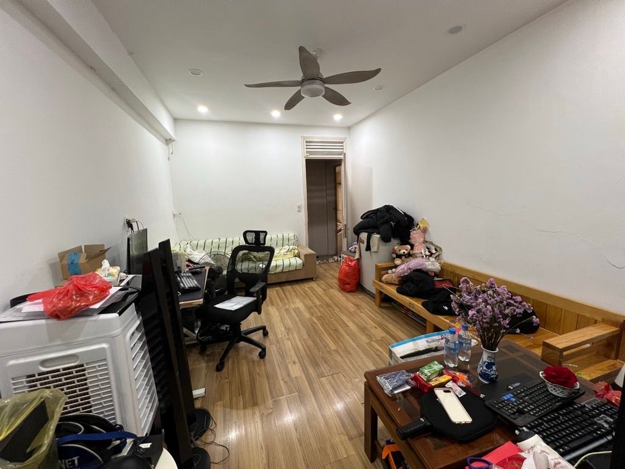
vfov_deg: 89.9
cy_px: 234
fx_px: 235
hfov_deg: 106.2
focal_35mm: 13
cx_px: 312
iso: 200
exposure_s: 1/100
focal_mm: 1.57
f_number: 1.8
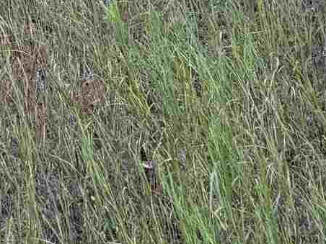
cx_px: -230
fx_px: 1535
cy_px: -427
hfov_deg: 11.4
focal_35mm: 163
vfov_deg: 8.1
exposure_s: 1/319
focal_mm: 6.76
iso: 100
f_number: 1.78
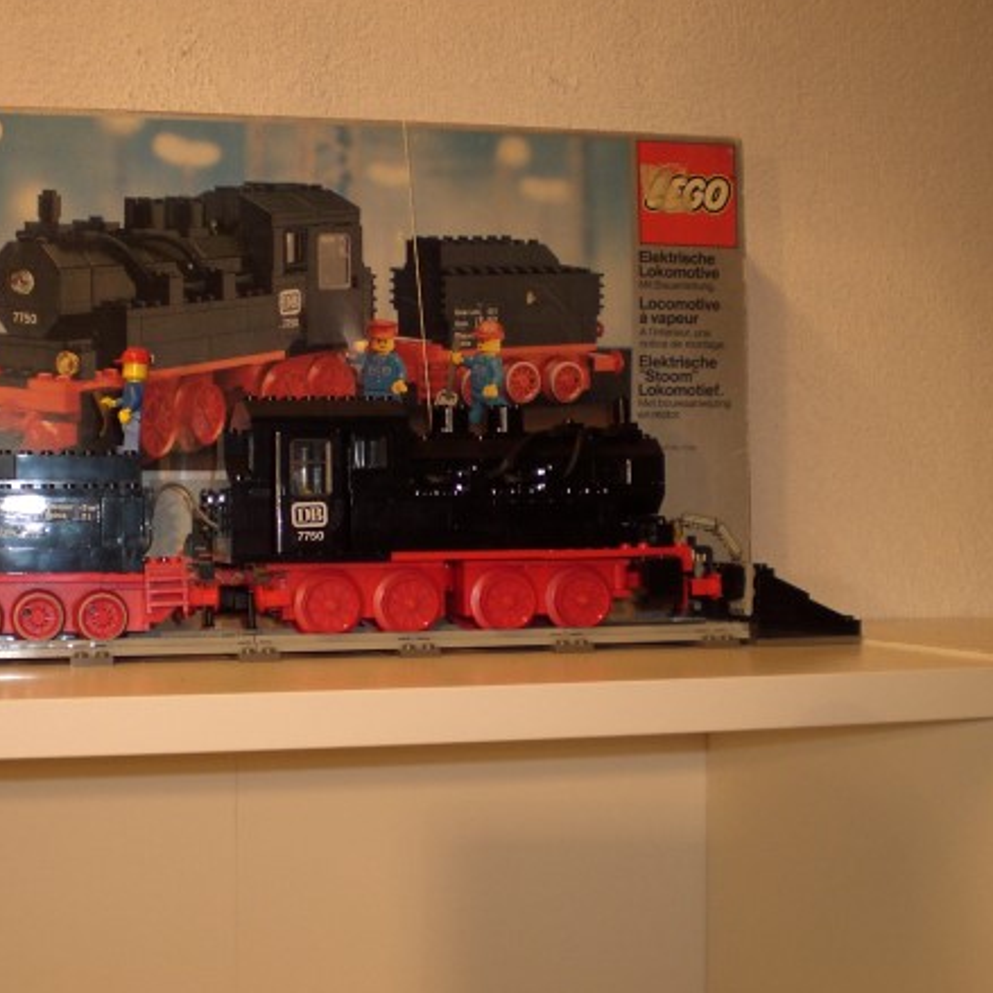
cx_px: 380
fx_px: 1590
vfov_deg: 34.7
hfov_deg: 34.5
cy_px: 532
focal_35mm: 49
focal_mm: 6.3
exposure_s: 1/50
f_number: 3.1
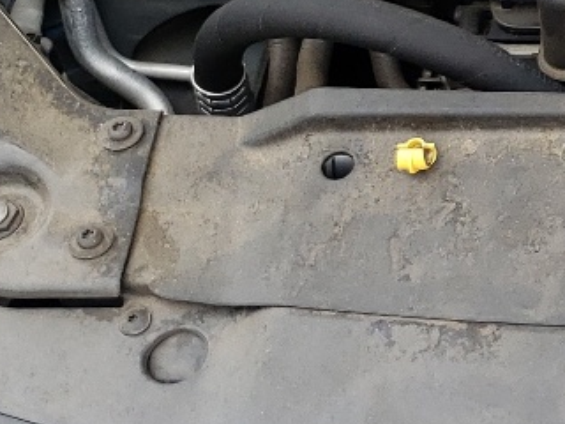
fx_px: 2122
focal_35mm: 130
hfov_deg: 13.8
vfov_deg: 11.3
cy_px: 9
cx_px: 962
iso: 50
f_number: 1.5
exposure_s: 1/500
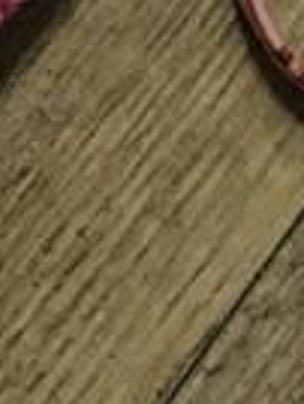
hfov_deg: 6.2
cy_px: -808
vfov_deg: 7.5
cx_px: -430
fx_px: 2685
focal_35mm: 230
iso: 160
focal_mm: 4.15
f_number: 2.2
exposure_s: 1/33
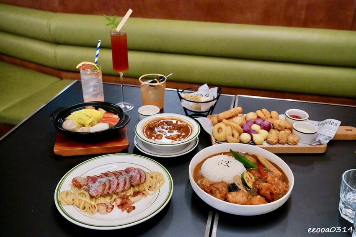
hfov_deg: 55.8
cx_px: 178
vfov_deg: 38.9
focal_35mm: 34
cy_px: 118
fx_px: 336
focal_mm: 34
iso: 6400
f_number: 5.6
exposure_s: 1/80
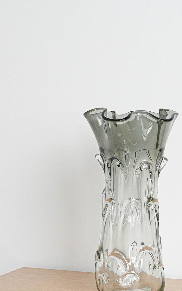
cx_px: 148
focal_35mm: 155
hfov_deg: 8.4
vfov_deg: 13.5
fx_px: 1230
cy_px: 207
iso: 2500
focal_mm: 70
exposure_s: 1/80
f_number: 9
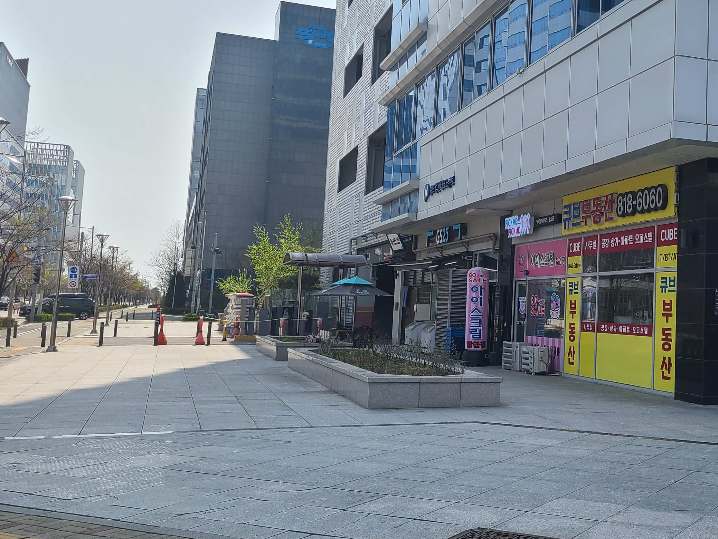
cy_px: 207
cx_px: 589
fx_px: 975
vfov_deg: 30.8
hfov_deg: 38.7
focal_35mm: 47
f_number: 1.8
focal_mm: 5.4
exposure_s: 1/1983
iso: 40
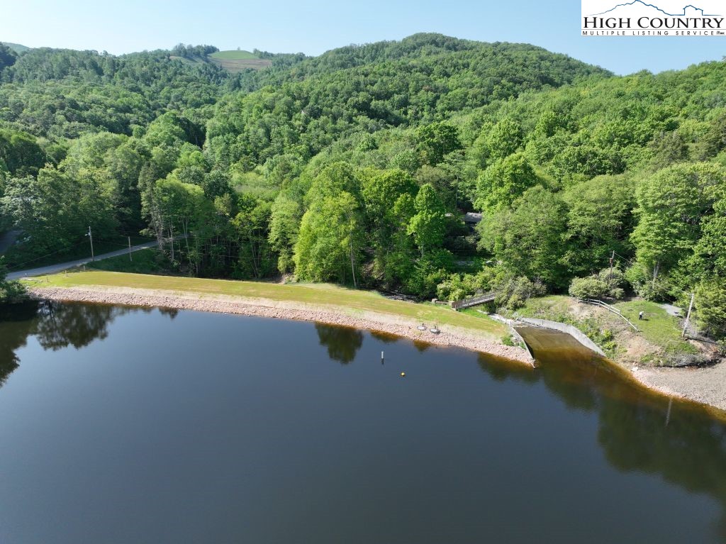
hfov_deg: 71.6
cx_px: 363
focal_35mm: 24
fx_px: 503
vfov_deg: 56.8
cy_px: 272
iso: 210
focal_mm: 12.29
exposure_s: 1/1600
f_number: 2.8
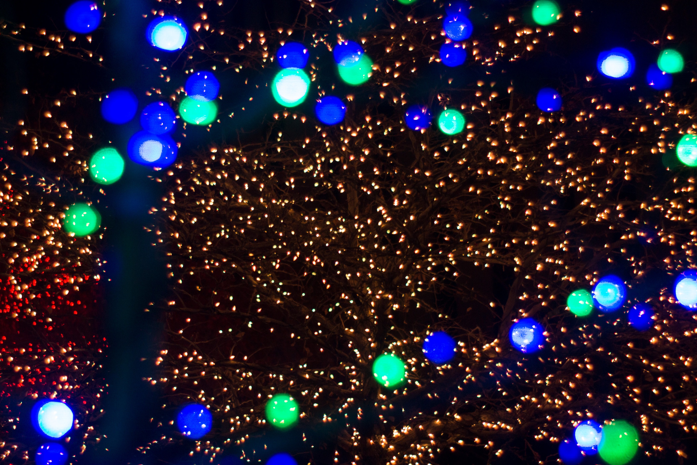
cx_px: 254
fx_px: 2517
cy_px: 272
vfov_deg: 10.5
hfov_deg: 15.7
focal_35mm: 130
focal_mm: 50
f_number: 2
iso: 200
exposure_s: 1/160
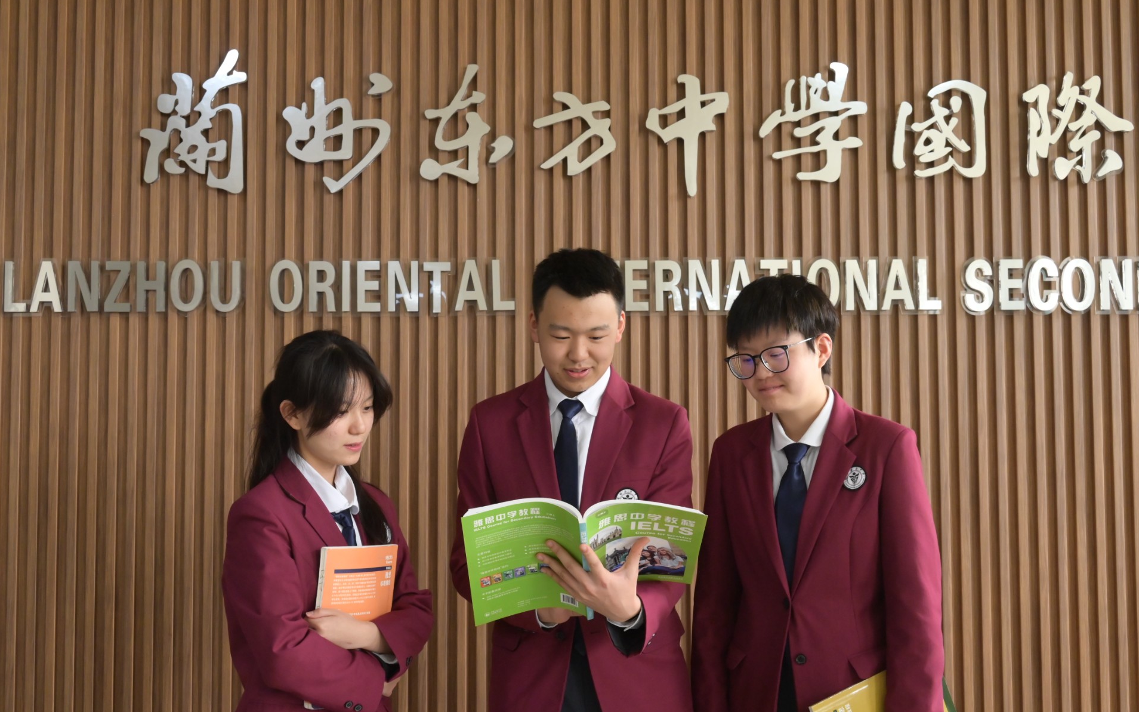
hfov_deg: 48.2
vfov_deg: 31.2
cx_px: 572
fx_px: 1273
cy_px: 380
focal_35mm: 41
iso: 4000
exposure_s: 1/60
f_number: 8
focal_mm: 40
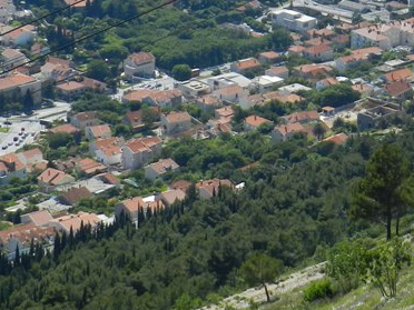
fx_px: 1746
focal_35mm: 146
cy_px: -26
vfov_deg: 10.1
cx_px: 334
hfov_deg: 13.5
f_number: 4.4
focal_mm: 9.4
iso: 160
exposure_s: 1/1000
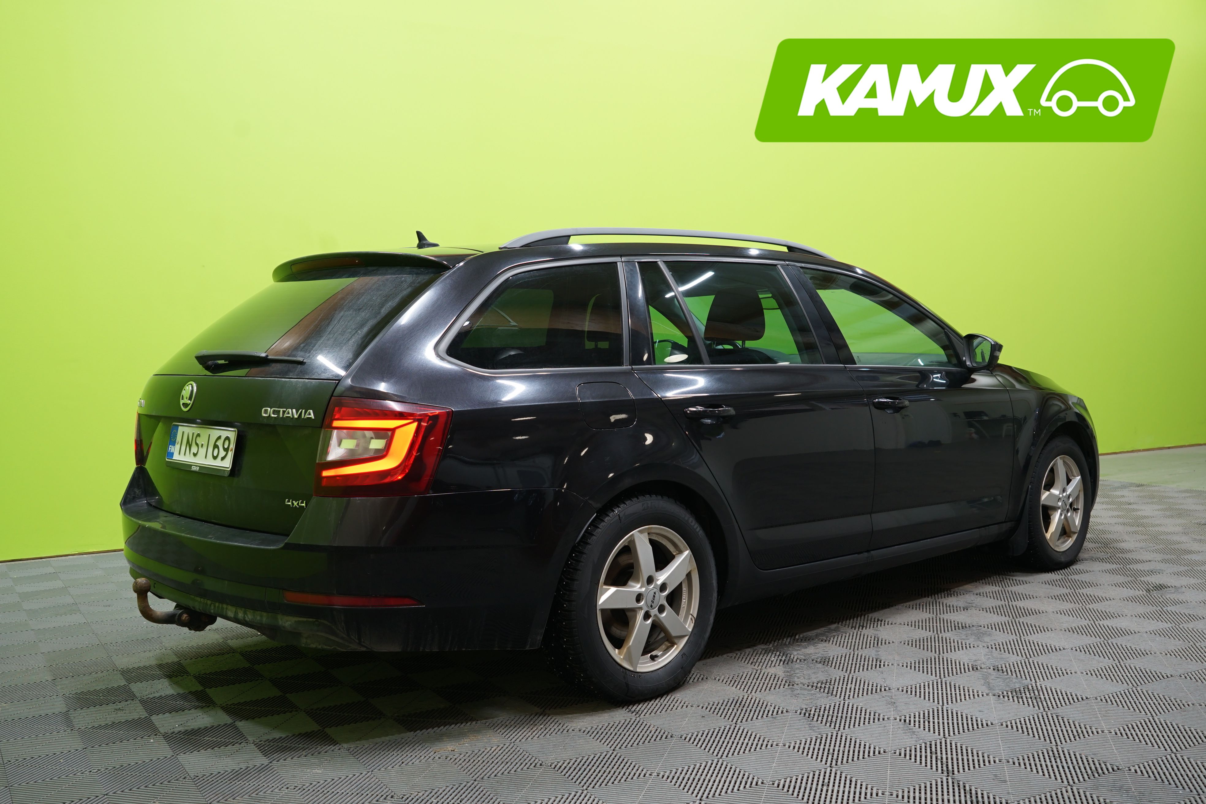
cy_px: 402
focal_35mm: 35
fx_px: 1172
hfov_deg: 54.4
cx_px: 603
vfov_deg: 37.9
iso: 400
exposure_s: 1/25
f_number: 5.6
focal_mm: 35
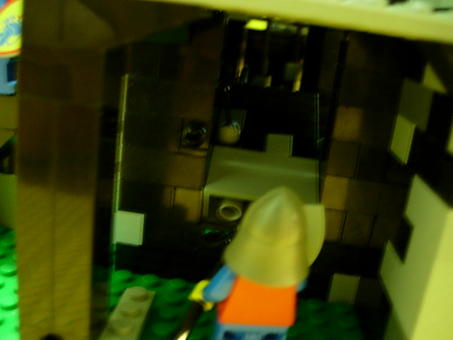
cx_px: 226
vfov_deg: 37.7
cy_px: 170
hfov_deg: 49.0
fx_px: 497
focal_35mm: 38
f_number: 2.8
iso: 200
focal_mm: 7.8
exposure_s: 1
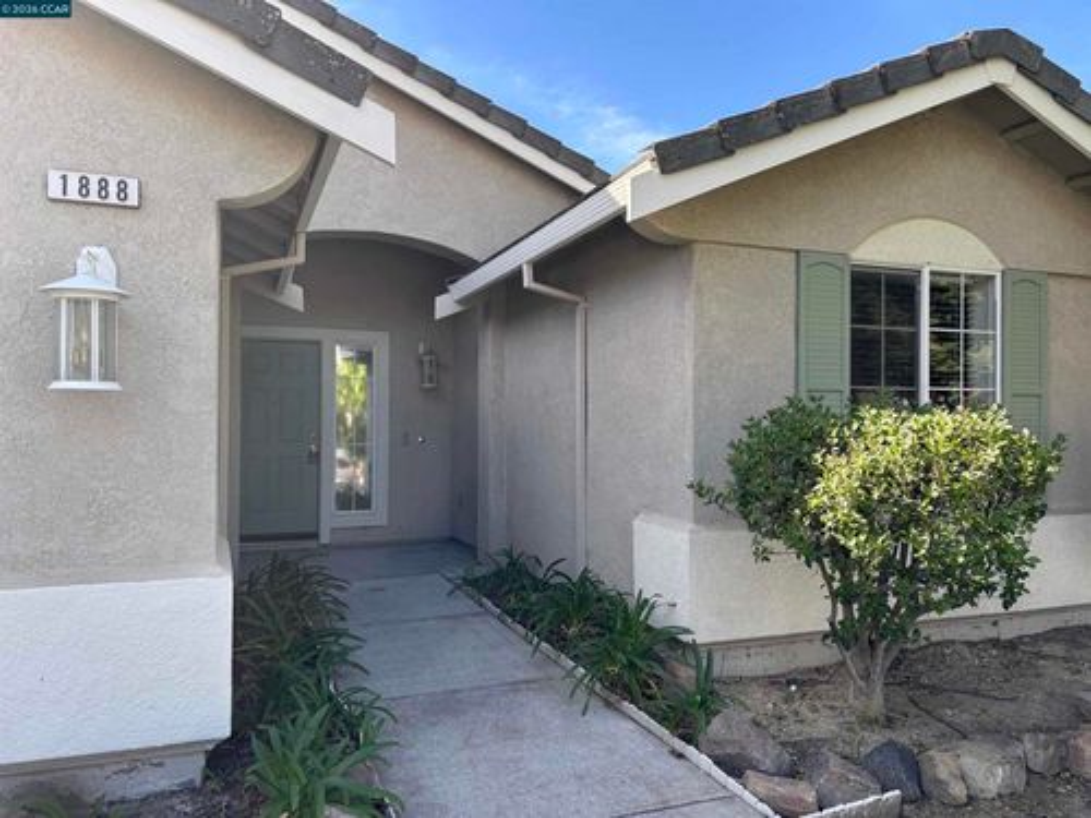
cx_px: 546
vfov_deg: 53.1
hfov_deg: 67.3
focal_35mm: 26
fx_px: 819
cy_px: 409
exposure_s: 1/604
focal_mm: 5.96
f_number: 1.6
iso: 50
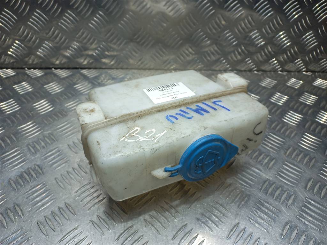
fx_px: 236
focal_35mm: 25
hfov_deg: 69.4
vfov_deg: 54.9
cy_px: 122
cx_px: 164
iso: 50
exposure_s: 1/100
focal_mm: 4.6
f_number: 1.8
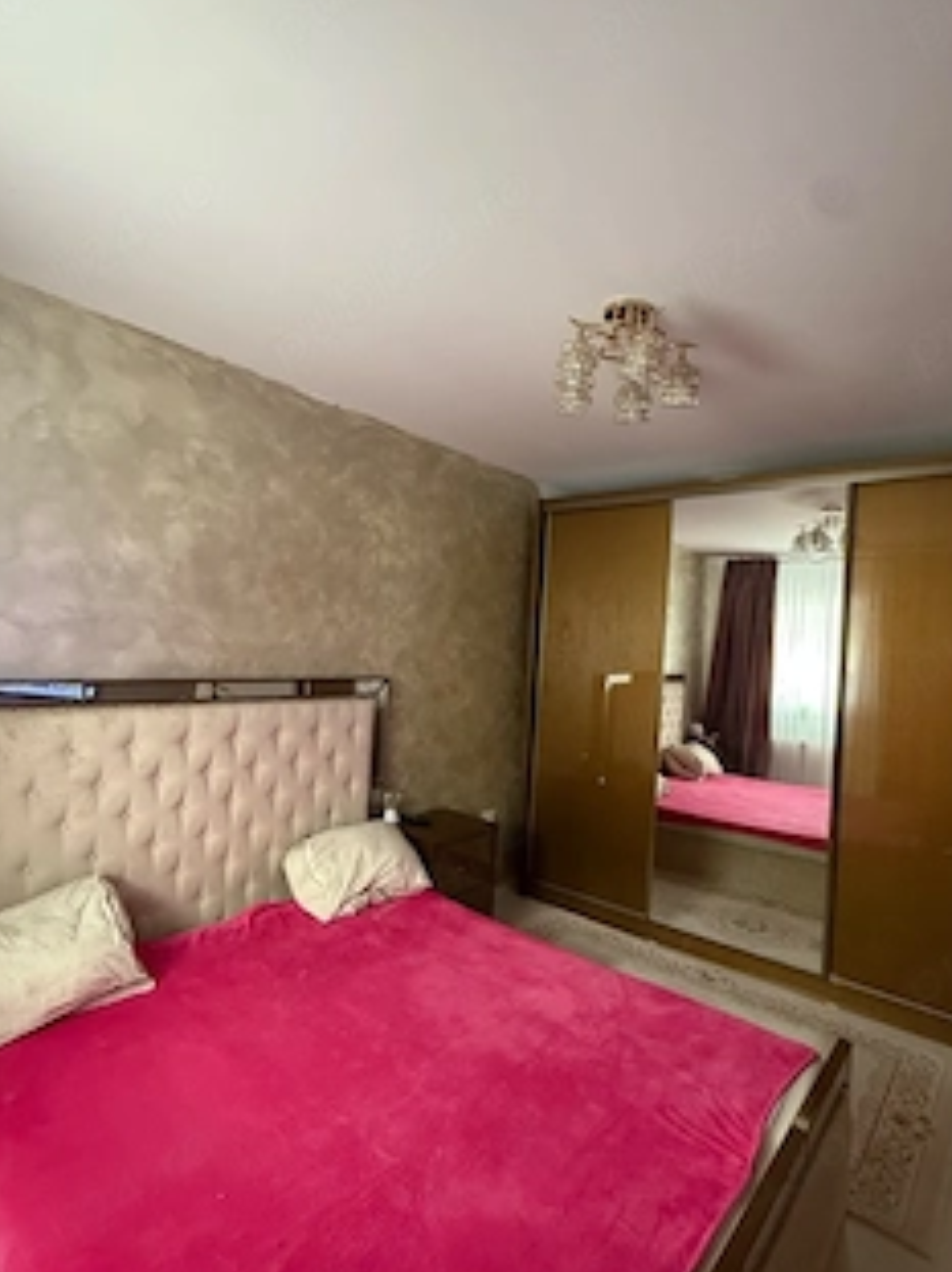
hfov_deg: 71.6
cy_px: 638
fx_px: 660
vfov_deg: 87.8
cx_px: 482
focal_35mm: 18
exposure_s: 1/50
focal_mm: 2.22
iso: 640
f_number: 2.2
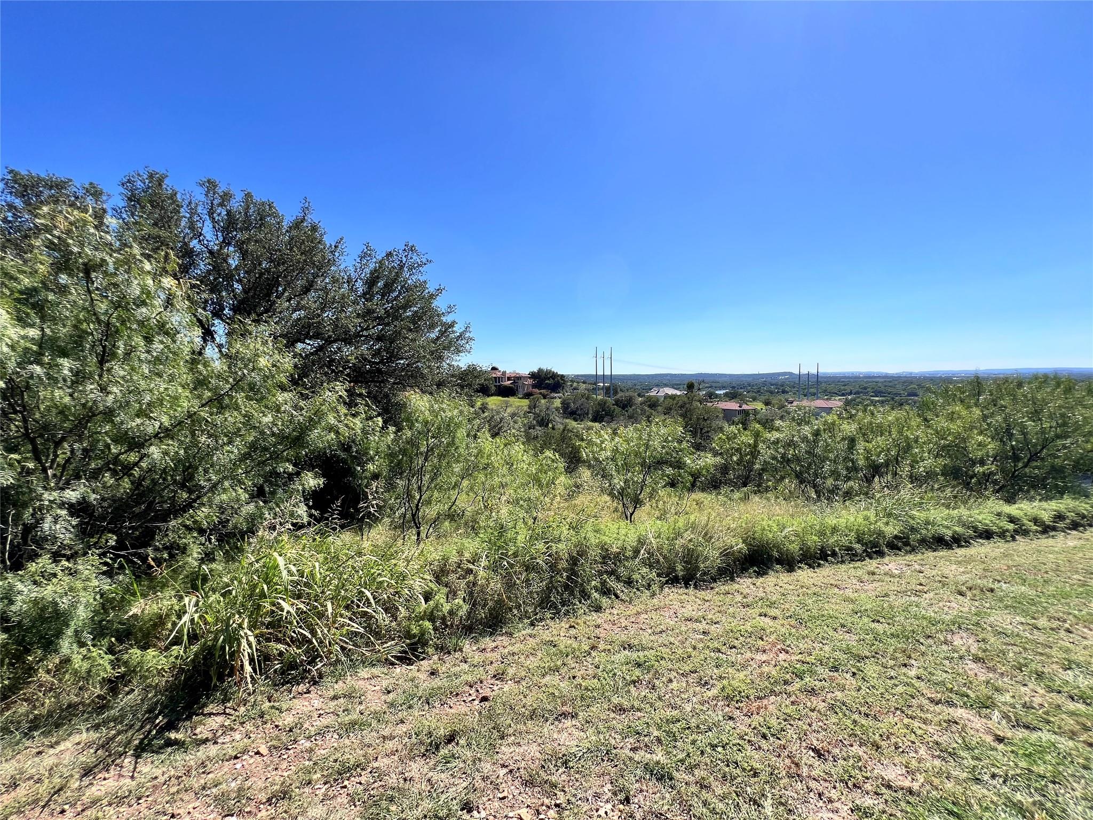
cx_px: 546
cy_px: 410
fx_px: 410
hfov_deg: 106.2
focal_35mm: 13
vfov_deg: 89.9
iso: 32
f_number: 1.8
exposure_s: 1/1623
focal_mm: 1.57
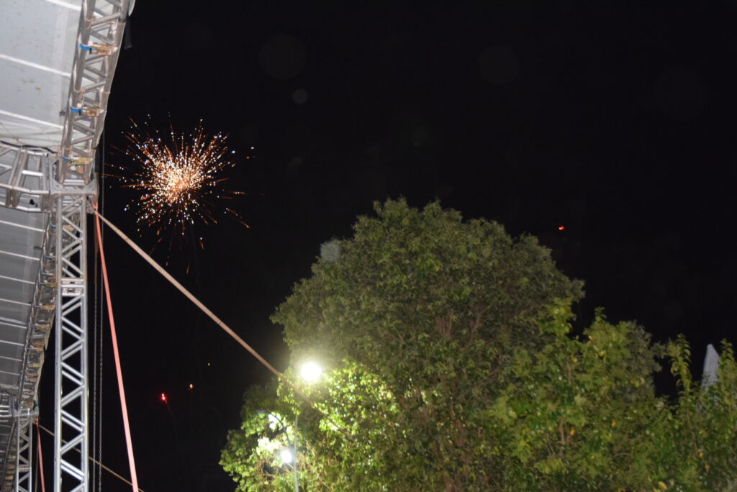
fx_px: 891
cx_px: 368
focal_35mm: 44
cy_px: 246
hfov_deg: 44.9
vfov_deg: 30.9
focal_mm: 29
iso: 3200
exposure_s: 1/60
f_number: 3.8
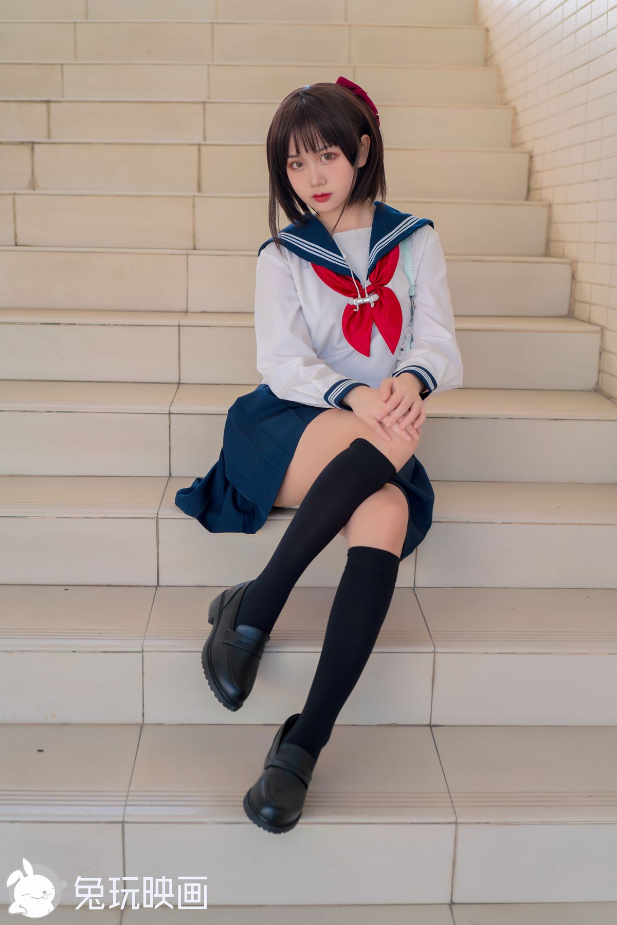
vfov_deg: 43.6
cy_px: 462
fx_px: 1156
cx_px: 308
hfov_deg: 29.9
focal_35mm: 45
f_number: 2.8
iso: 125
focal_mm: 45
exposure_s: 1/200
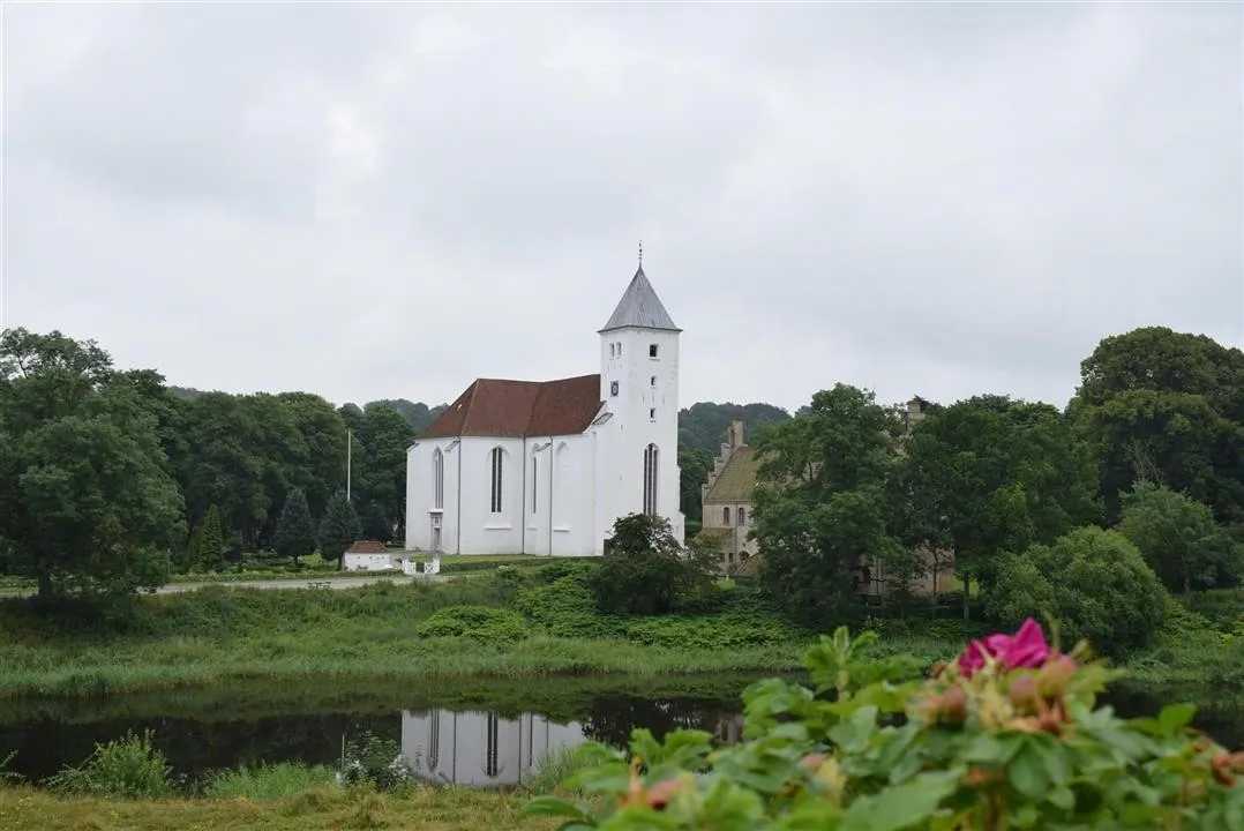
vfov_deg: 31.9
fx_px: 1452
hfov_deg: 46.4
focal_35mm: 42
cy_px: 416
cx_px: 622
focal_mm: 28
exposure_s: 1/250
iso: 220
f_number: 8
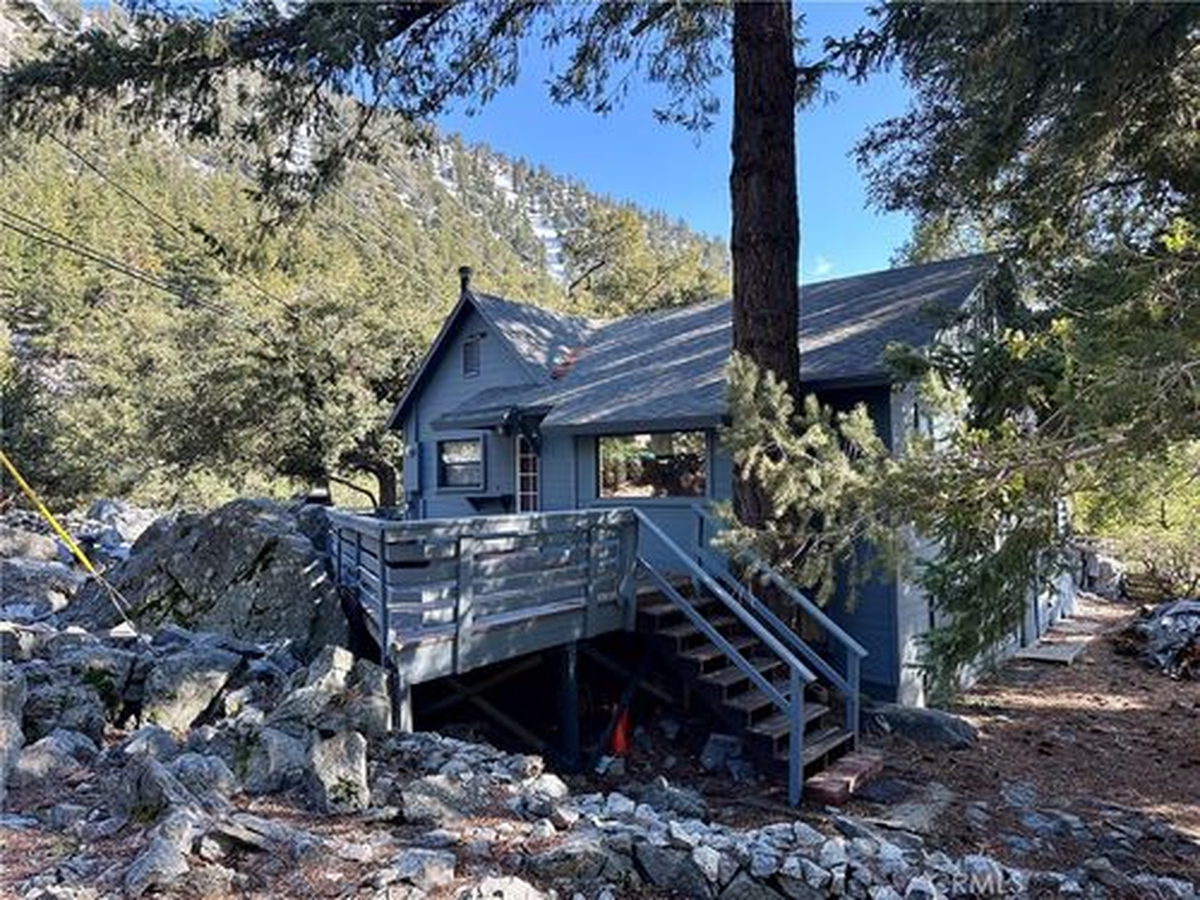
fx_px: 832
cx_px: 600
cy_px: 450
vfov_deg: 56.8
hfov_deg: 71.6
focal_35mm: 24
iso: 80
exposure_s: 1/409
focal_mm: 6.86
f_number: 1.78
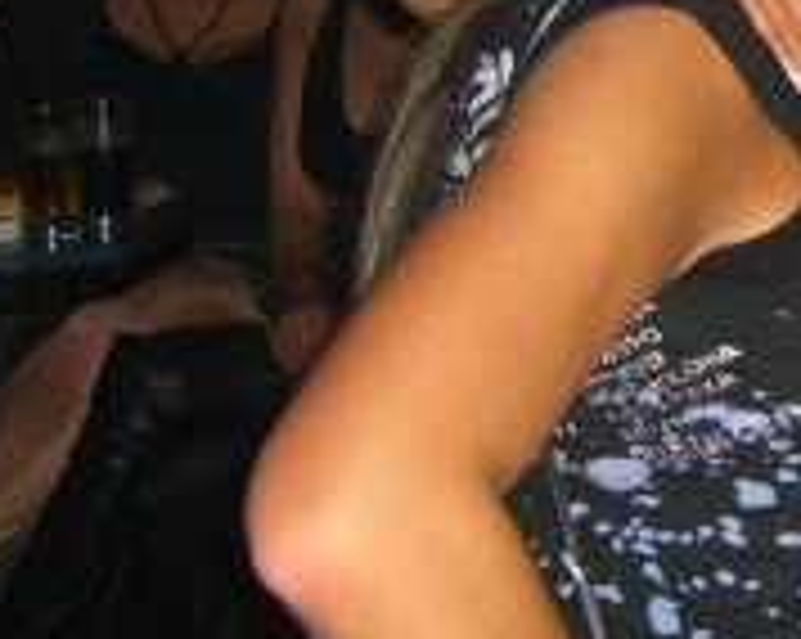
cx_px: 1220
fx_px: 2960
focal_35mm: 125
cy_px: 176
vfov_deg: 12.3
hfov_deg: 14.3
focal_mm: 7.9
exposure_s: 1/60
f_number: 2.8
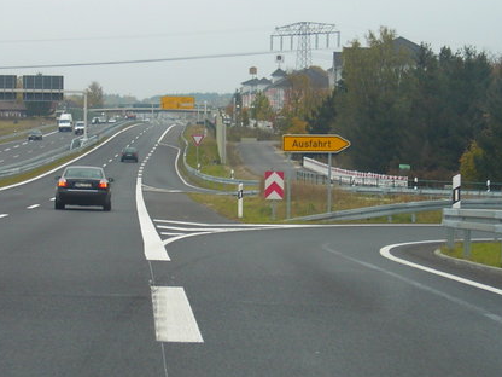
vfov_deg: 10.1
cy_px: 196
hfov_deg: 13.4
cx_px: 221
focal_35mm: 147
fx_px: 2132
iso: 100
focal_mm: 15.7
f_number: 3.1
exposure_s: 1/130
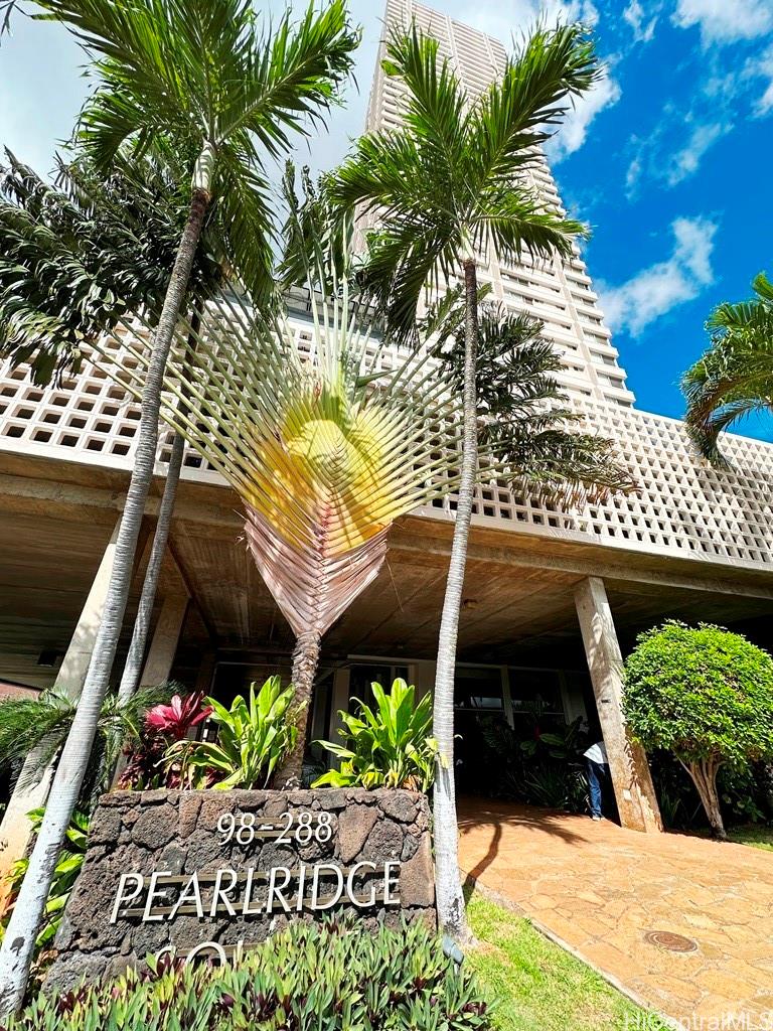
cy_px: 516
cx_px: 386
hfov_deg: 85.7
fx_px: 417
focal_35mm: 14
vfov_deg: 102.1
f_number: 2.2
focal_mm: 2.22
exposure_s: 1/1221
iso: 40
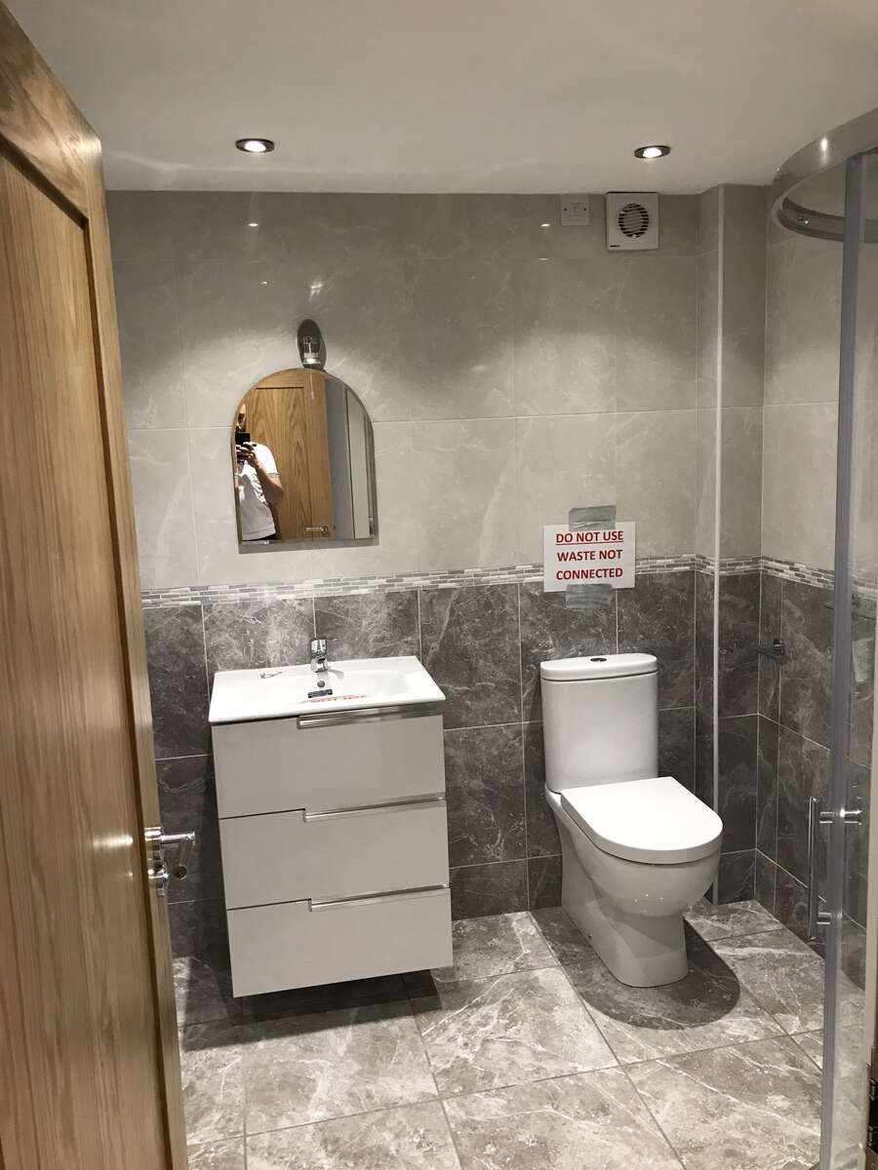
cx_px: 439
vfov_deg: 63.4
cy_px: 585
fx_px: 947
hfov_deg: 49.7
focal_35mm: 28
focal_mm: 3.99
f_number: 1.8
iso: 40
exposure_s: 1/20
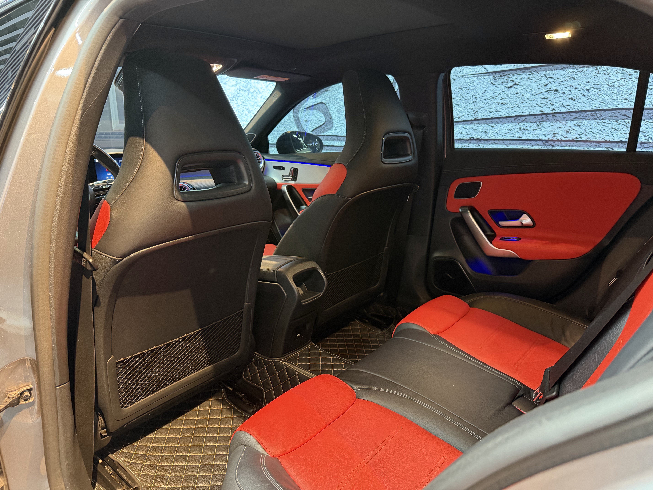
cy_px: 245
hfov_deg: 71.6
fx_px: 453
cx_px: 326
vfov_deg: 56.8
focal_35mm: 24
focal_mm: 6.76
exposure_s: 1/33
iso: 640
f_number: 1.78
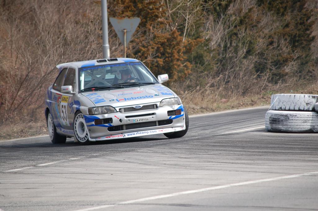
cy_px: 106
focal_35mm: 262
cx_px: 159
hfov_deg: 7.9
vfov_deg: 5.2
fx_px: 2317
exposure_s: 1/1000
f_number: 5.6
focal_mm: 175
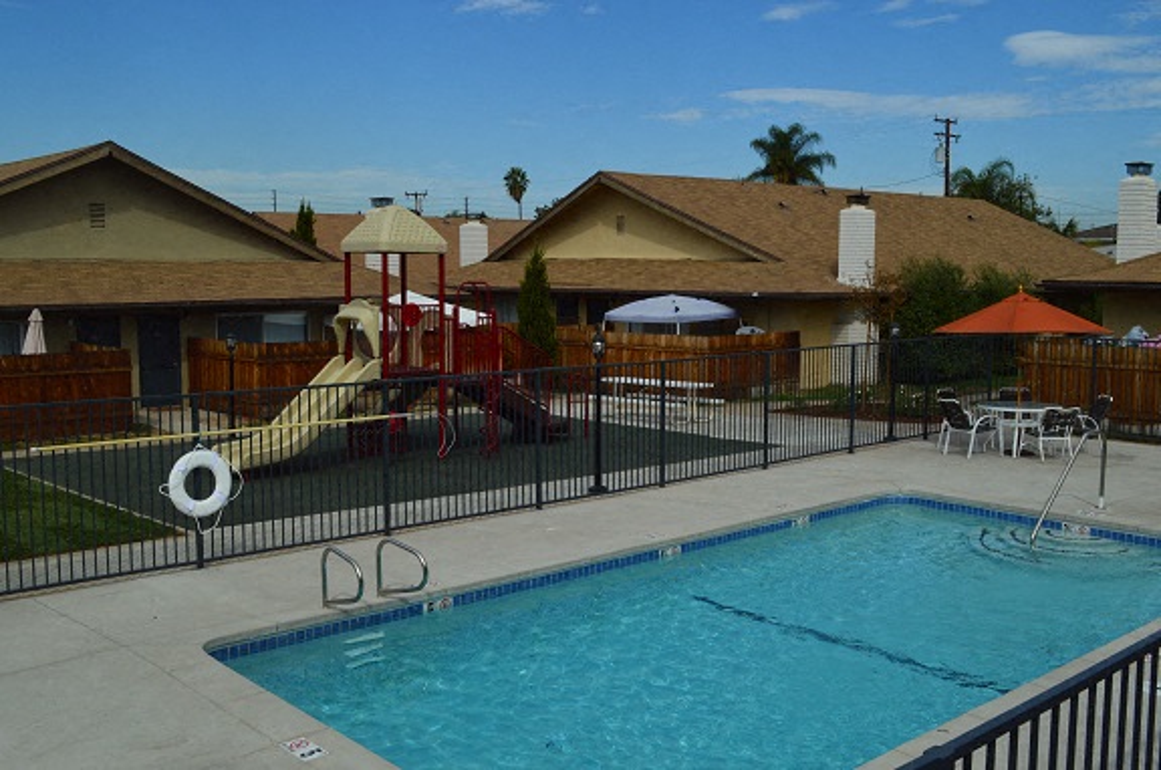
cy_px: 385
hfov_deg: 53.2
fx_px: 1159
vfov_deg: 36.7
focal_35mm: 36
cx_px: 580
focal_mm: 24
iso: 400
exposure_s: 1/500
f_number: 11
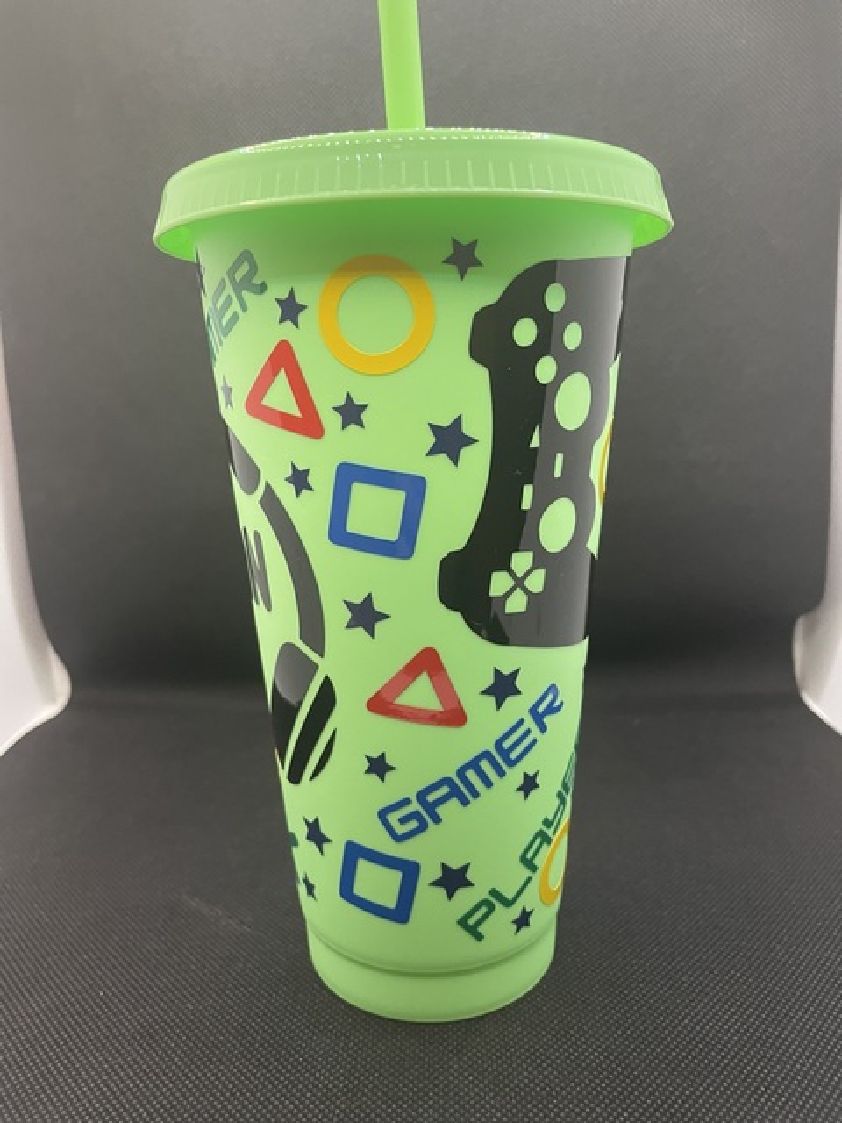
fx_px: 843
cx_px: 421
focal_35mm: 26
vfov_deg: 67.3
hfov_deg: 53.1
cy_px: 562
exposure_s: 1/50
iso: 500
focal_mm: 4.2
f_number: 1.6
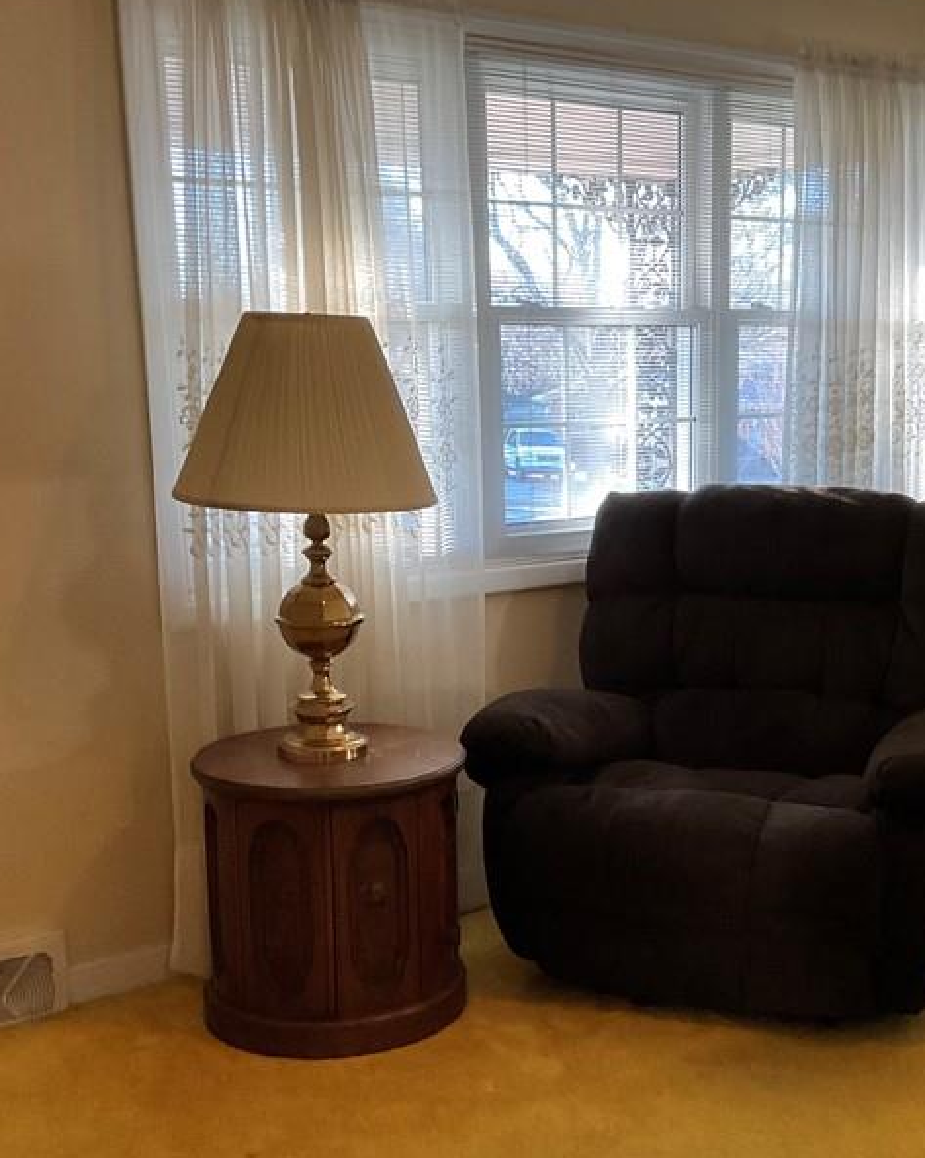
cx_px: 657
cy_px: 726
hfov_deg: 30.5
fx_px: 1678
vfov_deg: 37.8
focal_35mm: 49
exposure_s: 1/60
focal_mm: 3
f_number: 1.8
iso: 200
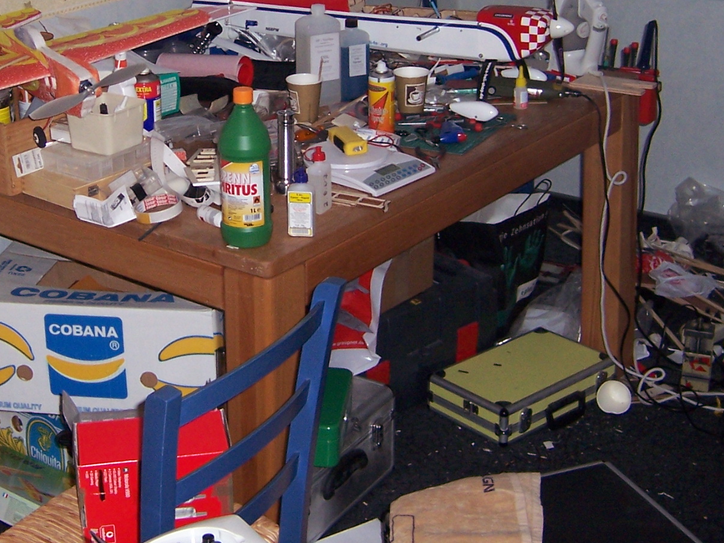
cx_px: 197
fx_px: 1318
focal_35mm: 63
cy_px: 89
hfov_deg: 30.3
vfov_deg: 22.9
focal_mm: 5.5
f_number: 2.8
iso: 140
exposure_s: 1/60
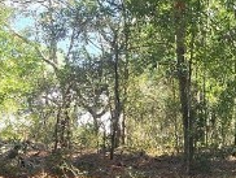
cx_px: 319
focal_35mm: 73
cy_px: 164
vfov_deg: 19.8
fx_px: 498
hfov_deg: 23.2
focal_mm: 2.2
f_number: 2.2
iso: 50
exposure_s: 1/152
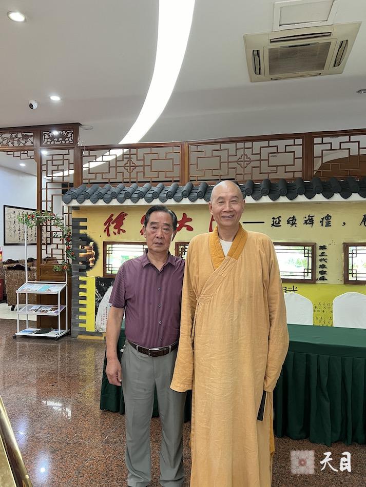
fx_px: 366
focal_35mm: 26
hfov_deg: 53.1
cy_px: 244
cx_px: 183
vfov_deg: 67.3
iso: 200
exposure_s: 1/50
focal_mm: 5.7
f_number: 1.5
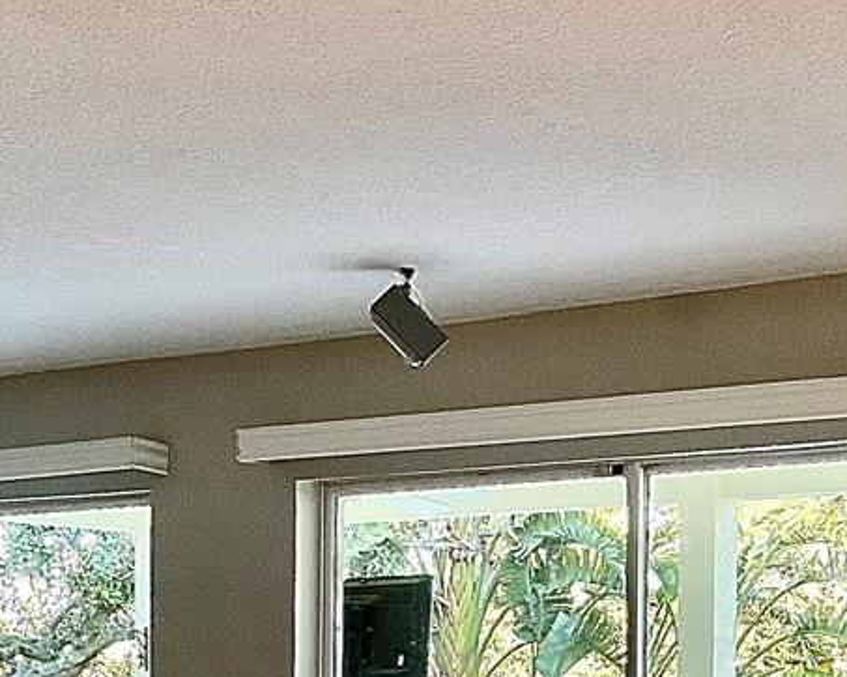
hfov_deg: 19.1
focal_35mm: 100
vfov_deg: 15.0
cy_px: 761
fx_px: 2506
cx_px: 269
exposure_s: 1/60
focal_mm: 3
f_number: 1.8
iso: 50
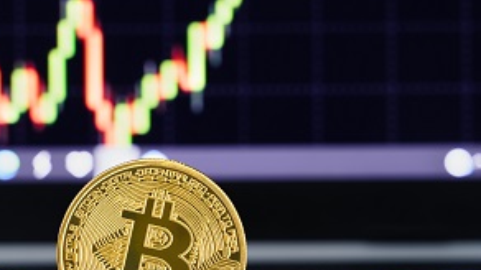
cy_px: 114
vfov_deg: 8.2
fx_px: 1874
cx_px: 148
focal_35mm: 147
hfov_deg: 14.6
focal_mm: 82
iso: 160
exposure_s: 2.5
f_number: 8
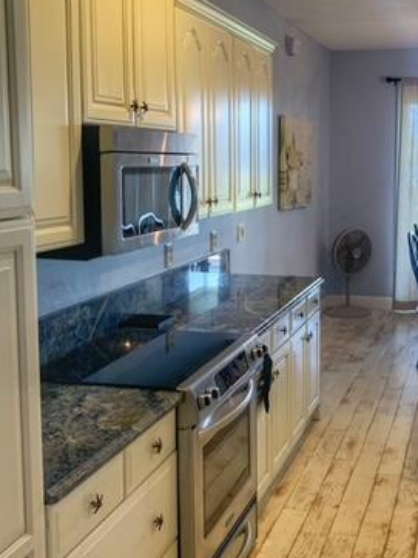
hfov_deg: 31.1
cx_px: 298
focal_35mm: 46
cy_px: 248
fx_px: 741
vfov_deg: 41.2
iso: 100
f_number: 1.8
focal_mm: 4.25
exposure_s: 1/60
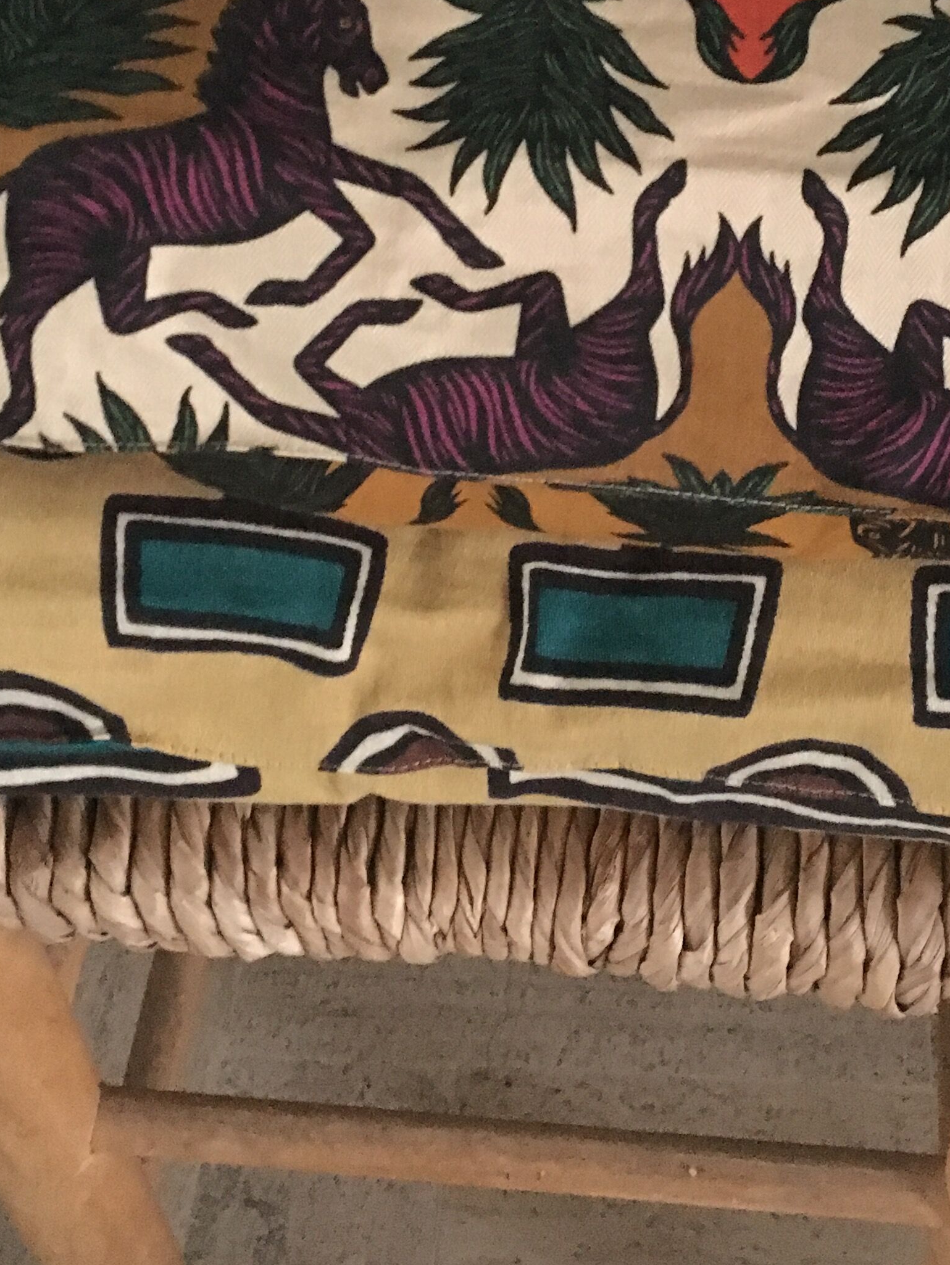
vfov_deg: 33.3
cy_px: 352
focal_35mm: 57
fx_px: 2085
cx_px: 594
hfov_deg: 25.6
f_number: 2.2
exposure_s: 1/17
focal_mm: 4.15
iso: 640
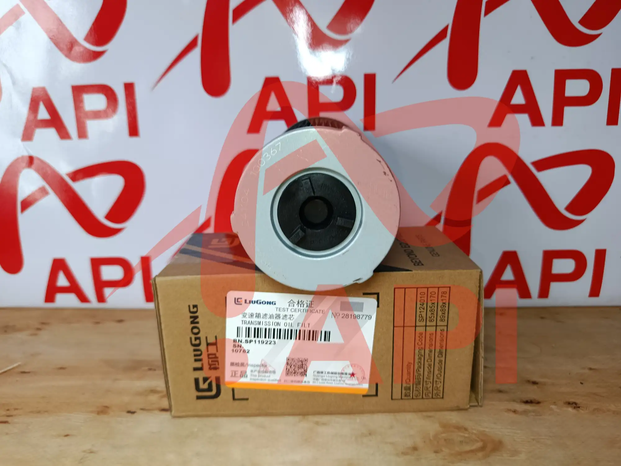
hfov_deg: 71.6
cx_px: 310
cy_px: 233
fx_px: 431
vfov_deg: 56.8
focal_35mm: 24
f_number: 1.7
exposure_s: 1/100
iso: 118
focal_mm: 5.24
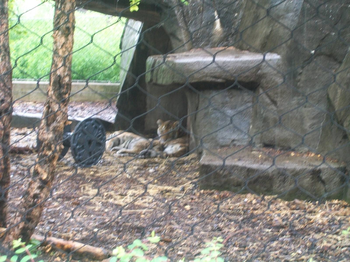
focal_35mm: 87
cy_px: 131
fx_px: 880
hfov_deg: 22.5
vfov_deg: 17.0
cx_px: 175
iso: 160
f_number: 4.3
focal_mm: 14.3
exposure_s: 1/25
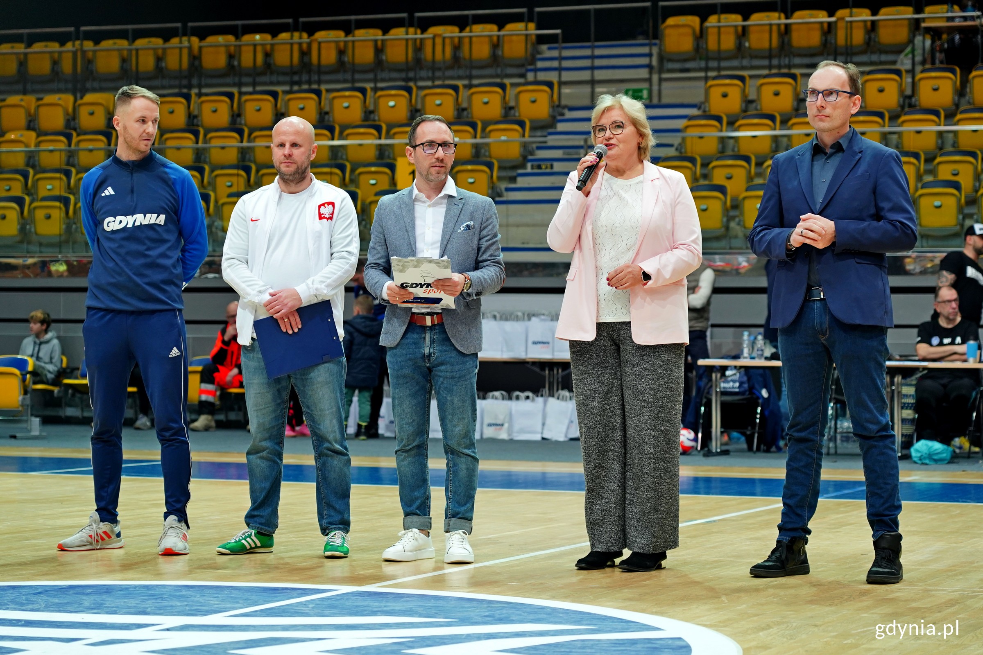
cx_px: 492
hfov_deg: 23.1
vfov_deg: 15.5
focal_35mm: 88
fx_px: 2403
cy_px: 328
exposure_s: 1/200
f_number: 4.5
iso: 1000
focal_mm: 88
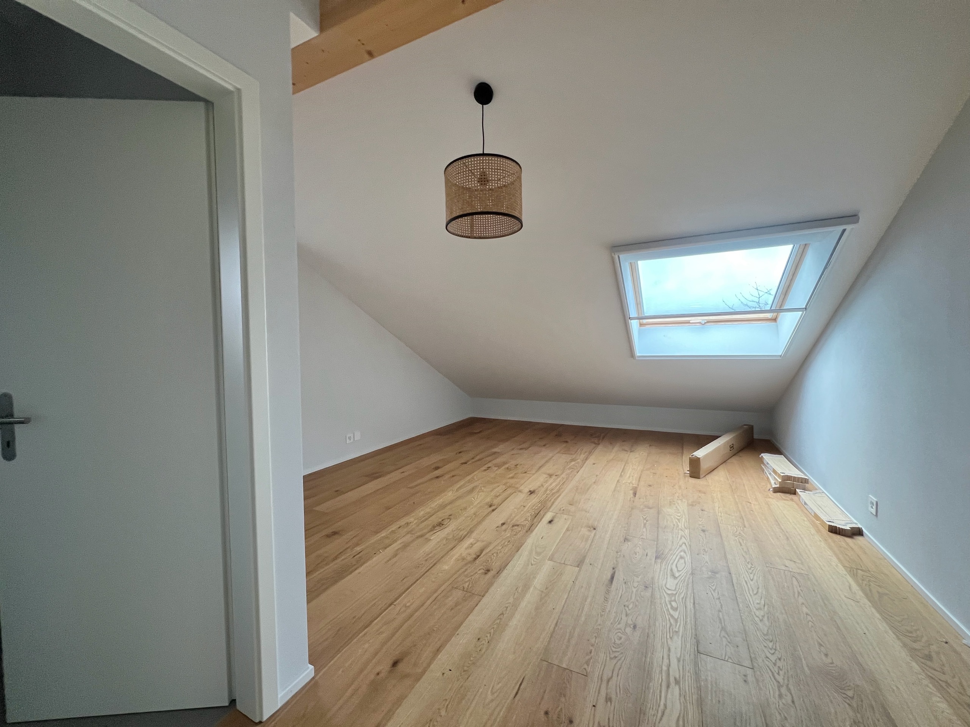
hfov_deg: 106.2
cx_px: 485
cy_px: 364
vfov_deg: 89.9
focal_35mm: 13
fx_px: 364
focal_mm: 1.57
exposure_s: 1/99
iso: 200
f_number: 1.8
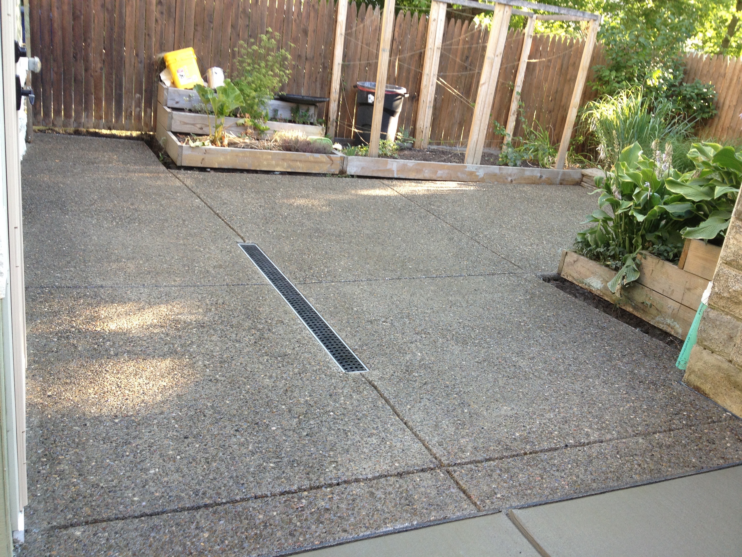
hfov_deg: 52.6
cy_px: 278
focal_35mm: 35
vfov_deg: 40.7
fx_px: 750
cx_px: 371
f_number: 2.4
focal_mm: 4.28
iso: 50
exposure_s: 1/60
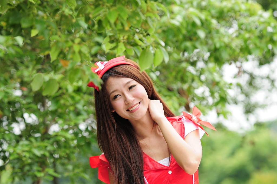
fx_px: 1614
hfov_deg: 9.8
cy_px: 92
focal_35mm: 210
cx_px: 138
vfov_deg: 6.5
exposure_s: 1/320
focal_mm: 140
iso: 200
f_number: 4
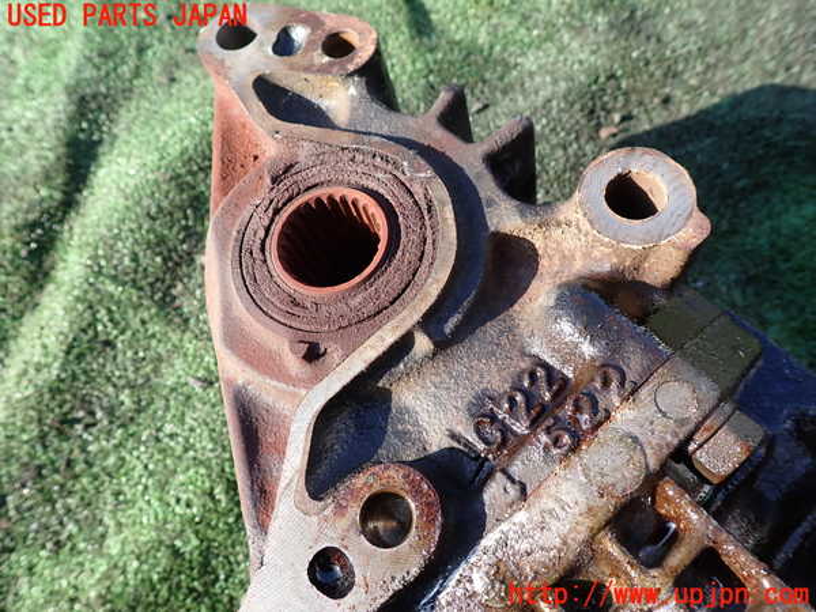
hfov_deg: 69.4
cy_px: 306
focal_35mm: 25
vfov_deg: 54.9
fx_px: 589
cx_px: 408
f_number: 2.8
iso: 100
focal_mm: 4.5
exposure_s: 1/320
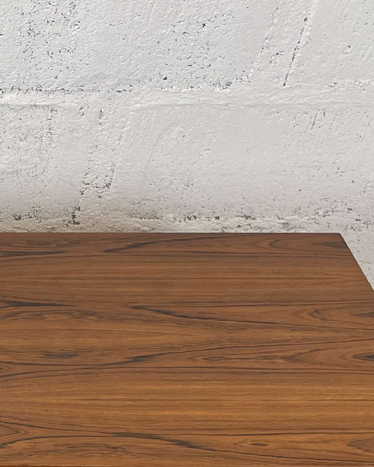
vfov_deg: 22.7
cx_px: -195
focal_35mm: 81
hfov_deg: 17.1
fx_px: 1120
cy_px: 460
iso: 50
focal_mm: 4.2
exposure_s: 1/100
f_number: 1.6
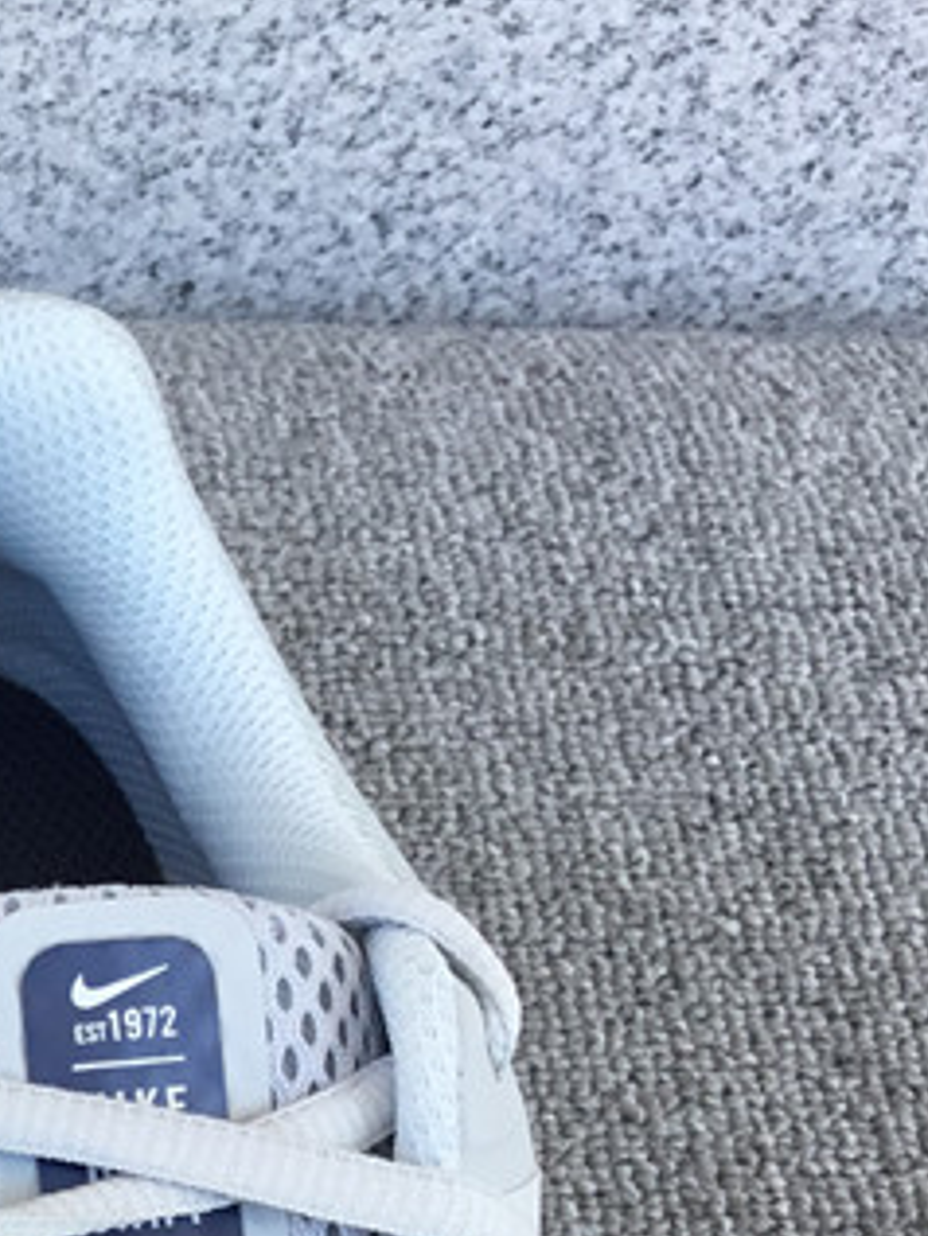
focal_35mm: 88
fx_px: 3143
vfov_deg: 21.5
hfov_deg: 15.4
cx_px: -487
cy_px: 1203
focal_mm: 3.3
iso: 25
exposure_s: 1/148
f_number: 2.4
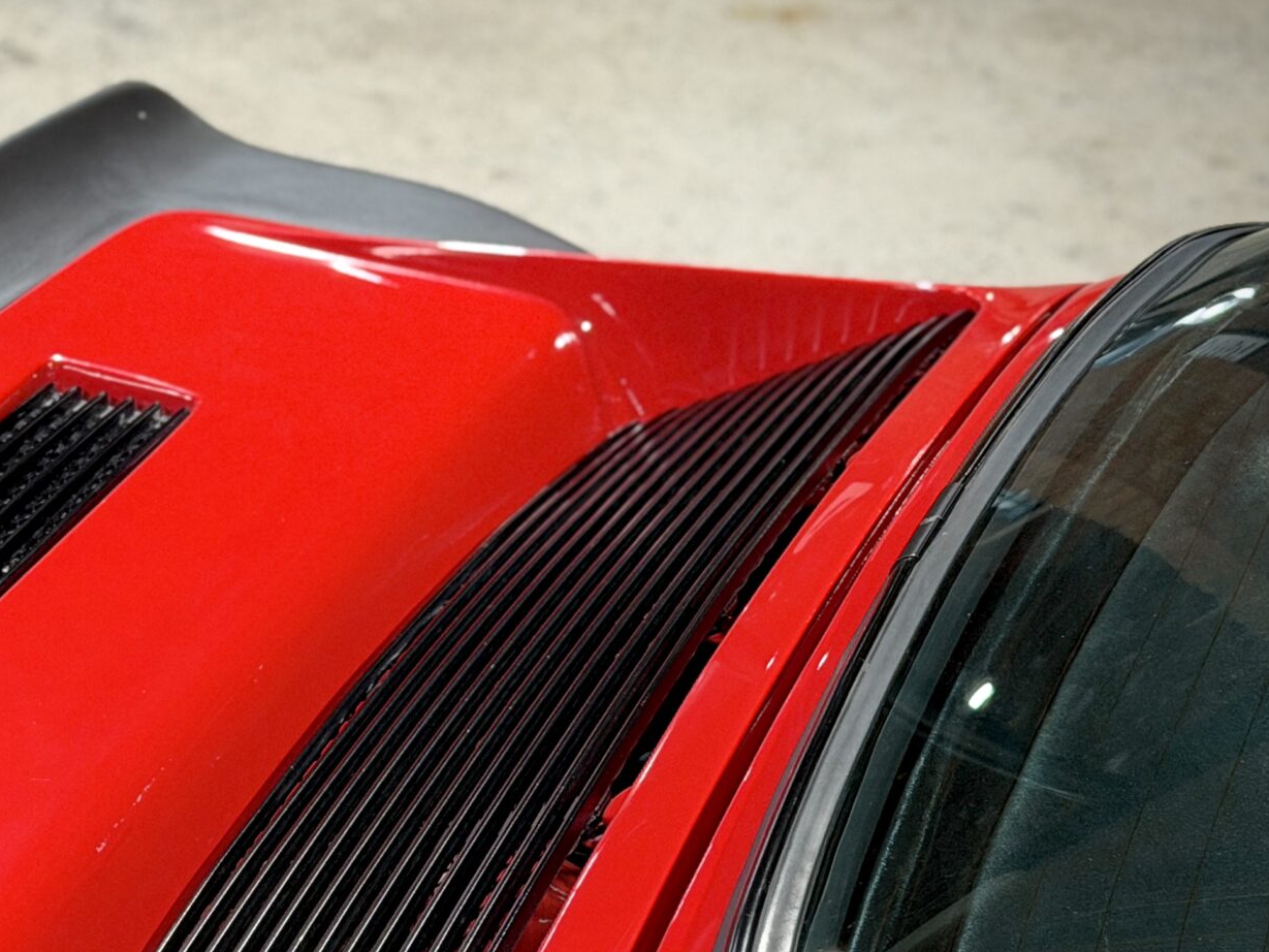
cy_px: 933
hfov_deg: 19.4
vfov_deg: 14.6
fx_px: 3666
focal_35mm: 100
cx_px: 218
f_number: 1.78
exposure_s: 1/50
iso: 250
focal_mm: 6.76
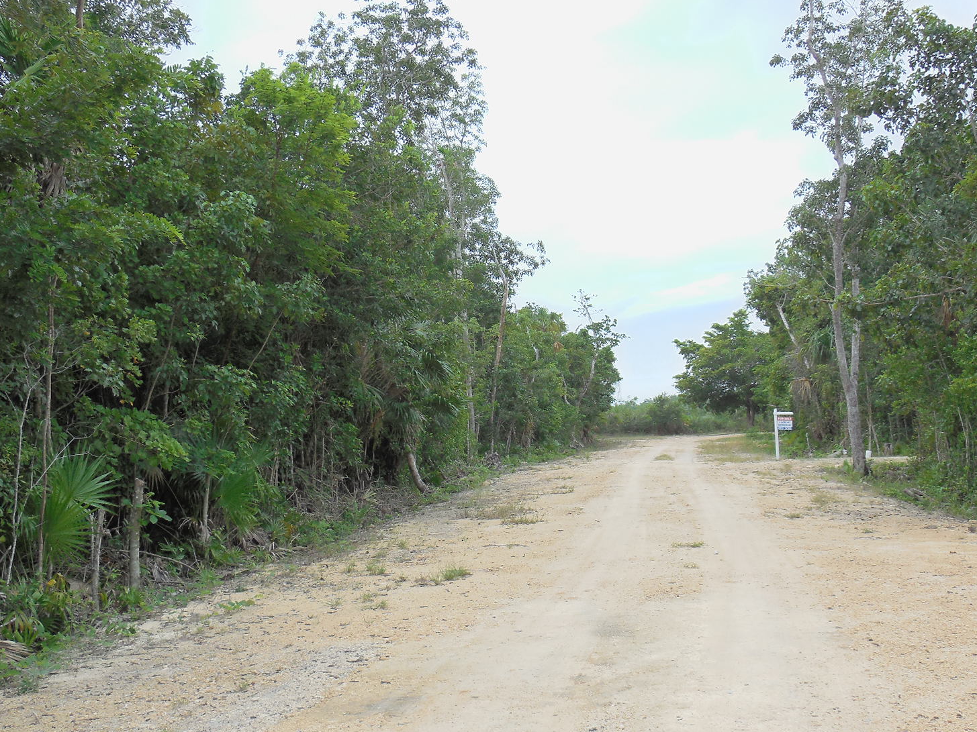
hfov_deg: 42.9
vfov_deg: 32.9
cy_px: 379
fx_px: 1242
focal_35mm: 44
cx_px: 532
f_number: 3.6
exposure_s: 1/800
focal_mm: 7.1
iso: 125
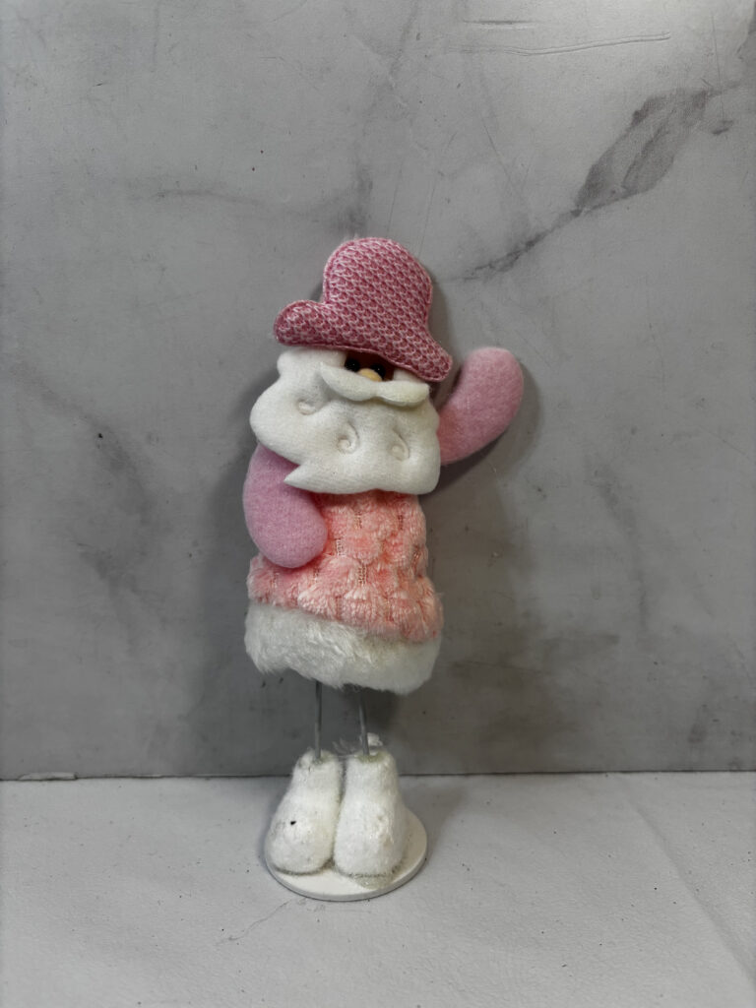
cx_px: 378
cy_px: 504
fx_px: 757
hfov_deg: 53.1
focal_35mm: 26
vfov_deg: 67.3
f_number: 1.6
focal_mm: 5.96
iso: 50
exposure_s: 1/100
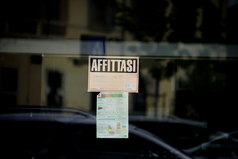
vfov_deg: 4.6
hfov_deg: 6.9
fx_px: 1983
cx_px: 119
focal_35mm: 300
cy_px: 80
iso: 400
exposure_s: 1/640
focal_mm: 300
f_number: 5.6
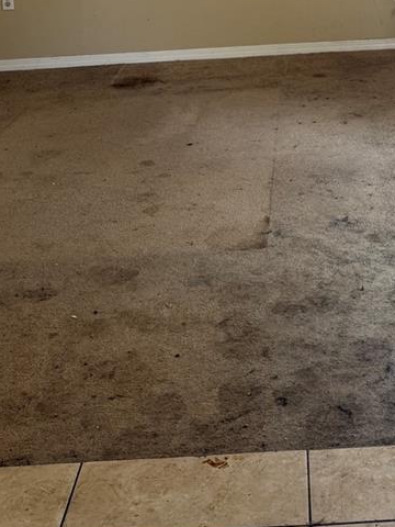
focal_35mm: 60
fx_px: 913
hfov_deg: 24.1
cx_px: 297
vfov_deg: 29.1
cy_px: -52
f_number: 1.78
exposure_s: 1/183
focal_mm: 6.76
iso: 64
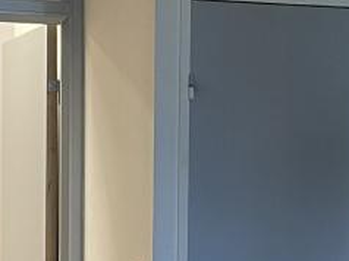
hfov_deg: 14.1
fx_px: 1410
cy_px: 255
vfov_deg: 10.5
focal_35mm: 140
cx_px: 223
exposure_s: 1/50
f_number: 1.6
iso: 200
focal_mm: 4.2
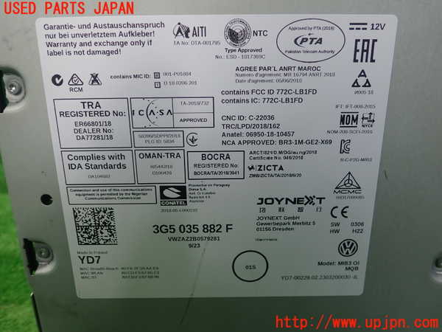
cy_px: 166
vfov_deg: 46.8
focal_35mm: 30
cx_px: 221
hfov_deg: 60.0
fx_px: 383
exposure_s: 1/125
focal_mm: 5.5
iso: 200
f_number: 2.3
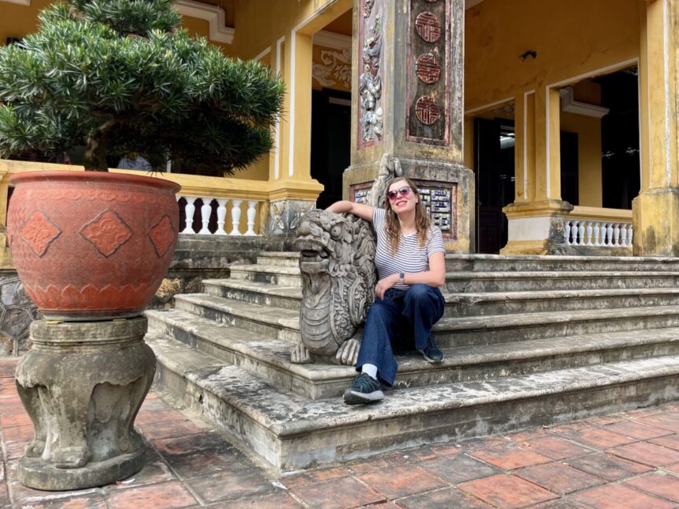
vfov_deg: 45.3
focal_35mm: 31
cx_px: 378
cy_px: 224
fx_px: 608
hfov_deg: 58.2
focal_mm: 4.2
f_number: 1.6
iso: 32
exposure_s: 1/849
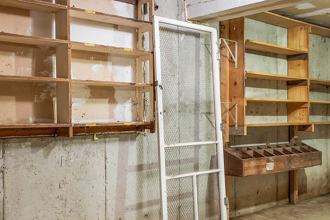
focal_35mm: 42
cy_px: 119
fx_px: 385
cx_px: 183
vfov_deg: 31.9
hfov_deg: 46.3
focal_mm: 14
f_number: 8
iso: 400
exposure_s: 1.3
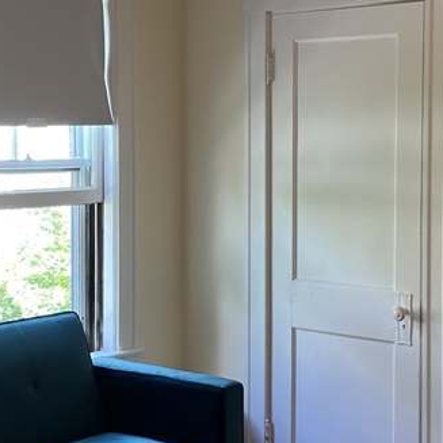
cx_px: 318
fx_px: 1042
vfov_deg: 24.0
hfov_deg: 23.8
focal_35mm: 72
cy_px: 194
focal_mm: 5.7
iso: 100
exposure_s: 1/120
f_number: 1.5
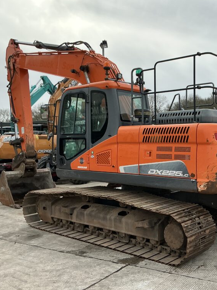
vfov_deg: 49.0
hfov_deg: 36.6
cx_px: 168
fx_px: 318
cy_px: 145
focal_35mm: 38
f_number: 1.8
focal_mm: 3
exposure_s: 1/1055
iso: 25
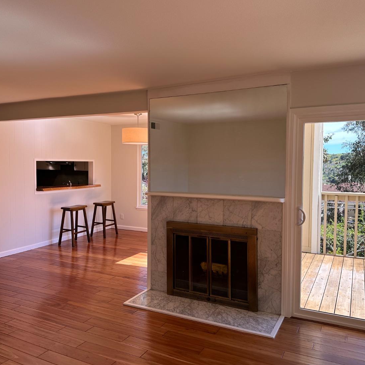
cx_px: 172
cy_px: 182
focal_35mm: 29
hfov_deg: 55.6
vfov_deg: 55.6
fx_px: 346
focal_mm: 6.86
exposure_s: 1/469
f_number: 1.78
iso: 80
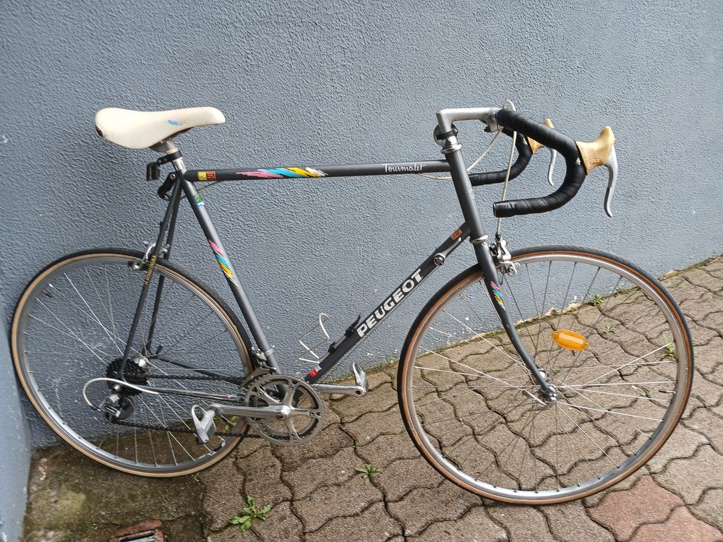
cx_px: 362
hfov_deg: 67.3
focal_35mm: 26
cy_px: 271
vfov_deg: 53.1
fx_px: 543
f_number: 1.8
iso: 32
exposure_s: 1/50
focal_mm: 3.98
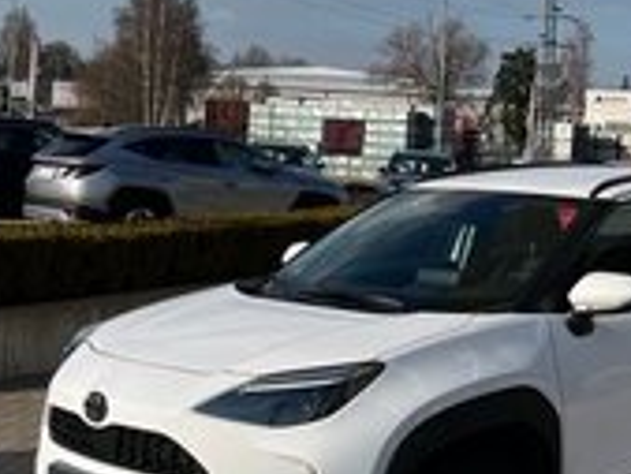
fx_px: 1368
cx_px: 553
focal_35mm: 75
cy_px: 90
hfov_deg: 25.3
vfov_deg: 19.4
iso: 50
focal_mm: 5.1
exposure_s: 1/6173
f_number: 1.6
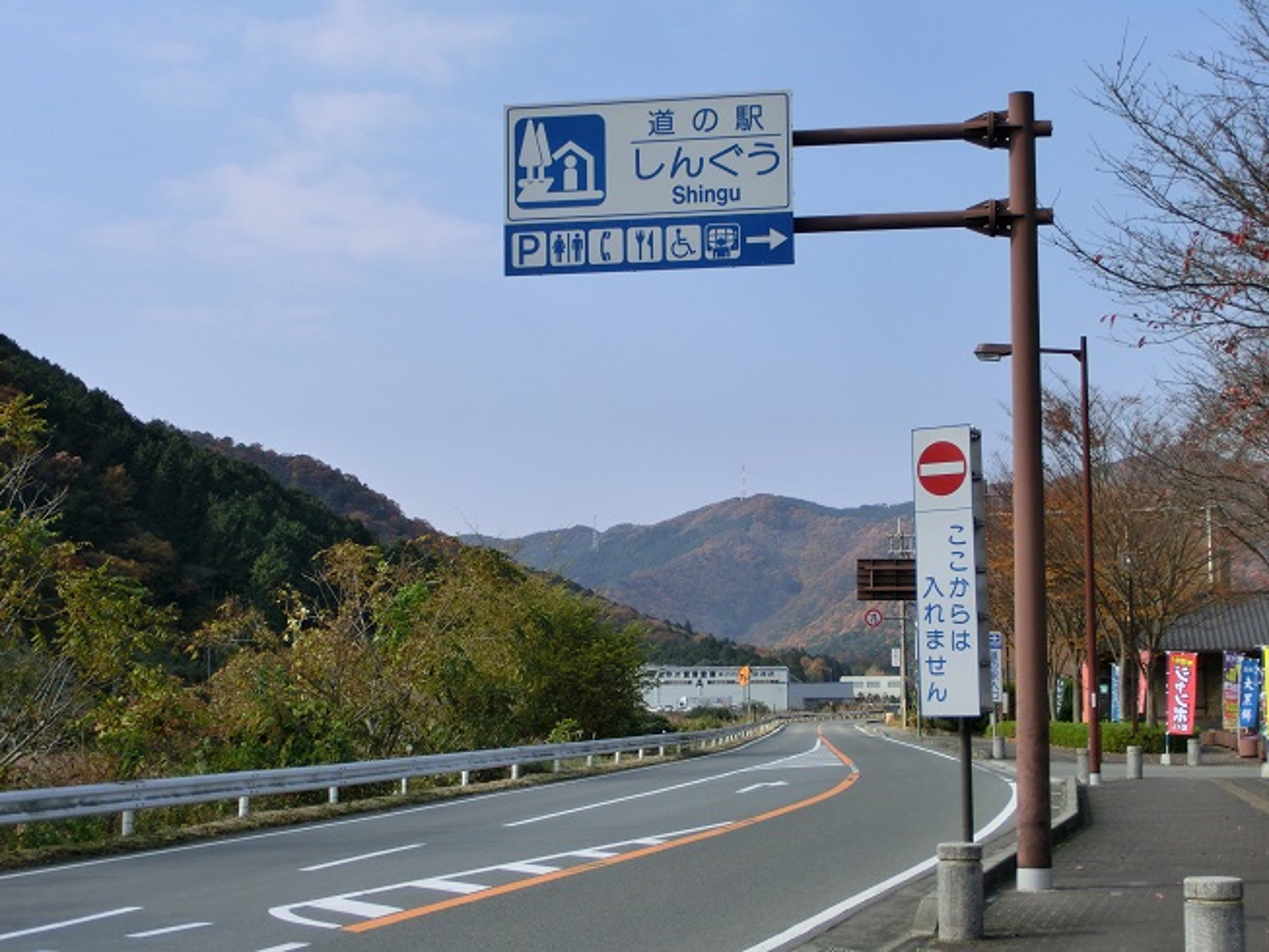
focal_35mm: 69
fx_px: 2530
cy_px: 476
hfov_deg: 28.2
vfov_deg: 21.3
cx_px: 634
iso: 100
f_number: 4.8
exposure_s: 1/1000
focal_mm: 12.29
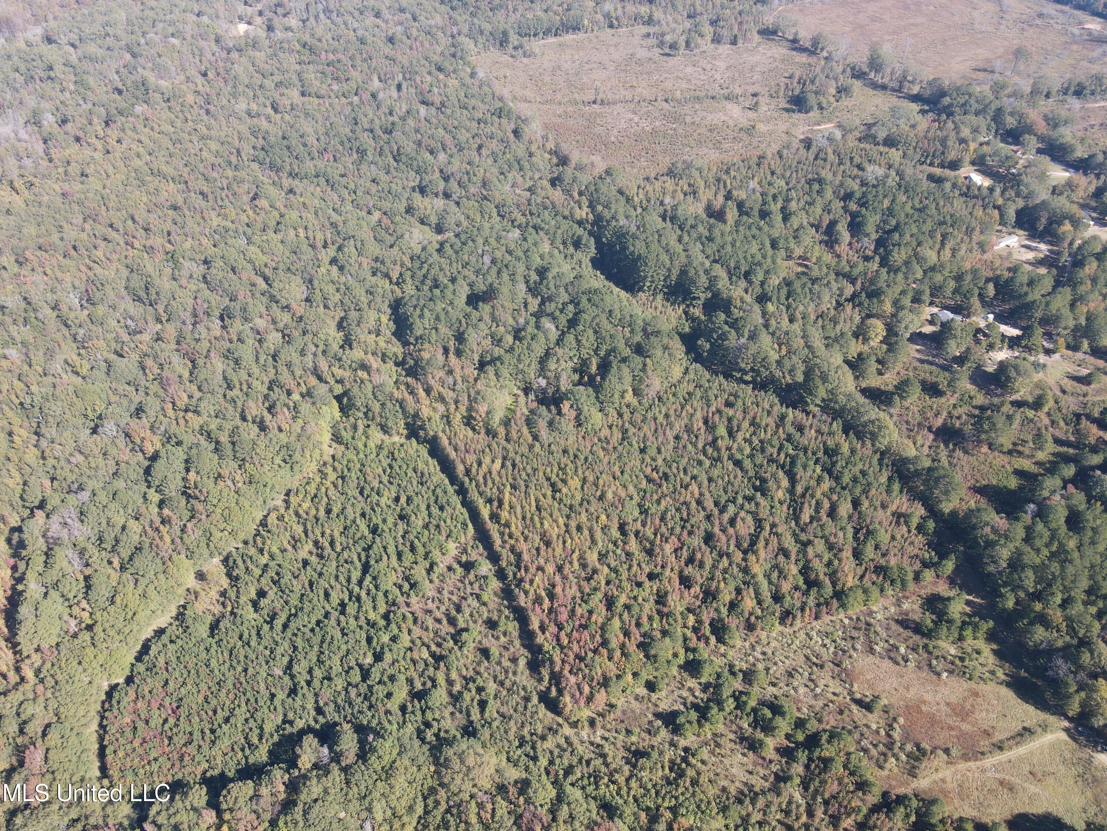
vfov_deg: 56.8
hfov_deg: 71.6
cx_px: 554
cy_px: 416
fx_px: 768
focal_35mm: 24
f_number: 2.8
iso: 100
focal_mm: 4.5
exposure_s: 1/180
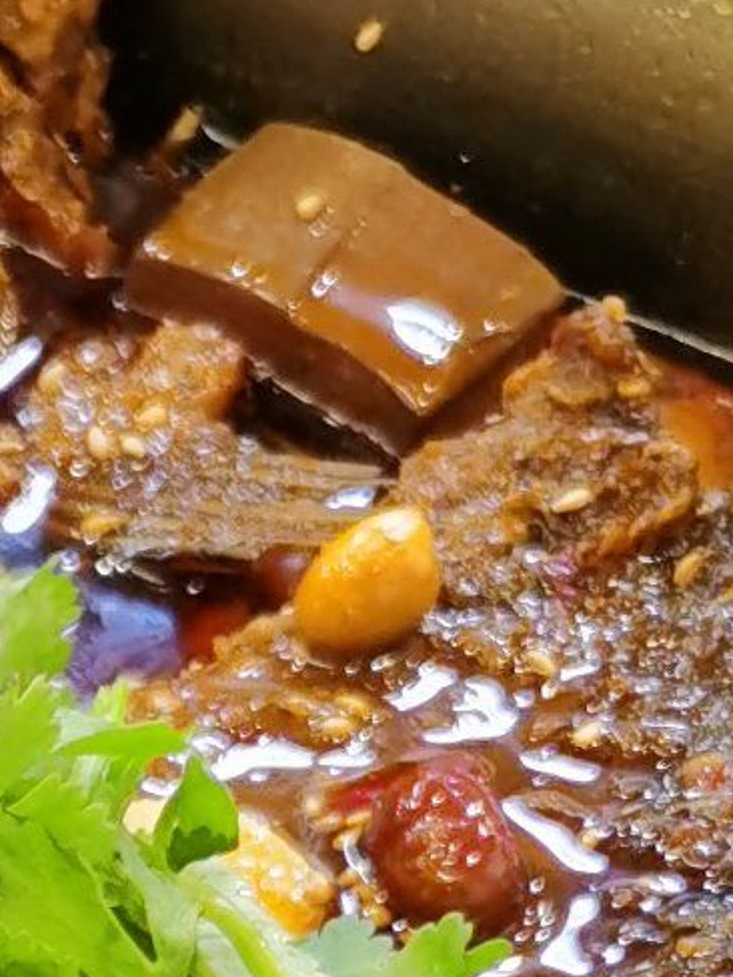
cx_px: -671
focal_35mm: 151
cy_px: 2097
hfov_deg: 9.3
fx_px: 4263
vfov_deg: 11.5
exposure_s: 1/50
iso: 250
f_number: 1.8
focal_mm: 5.58
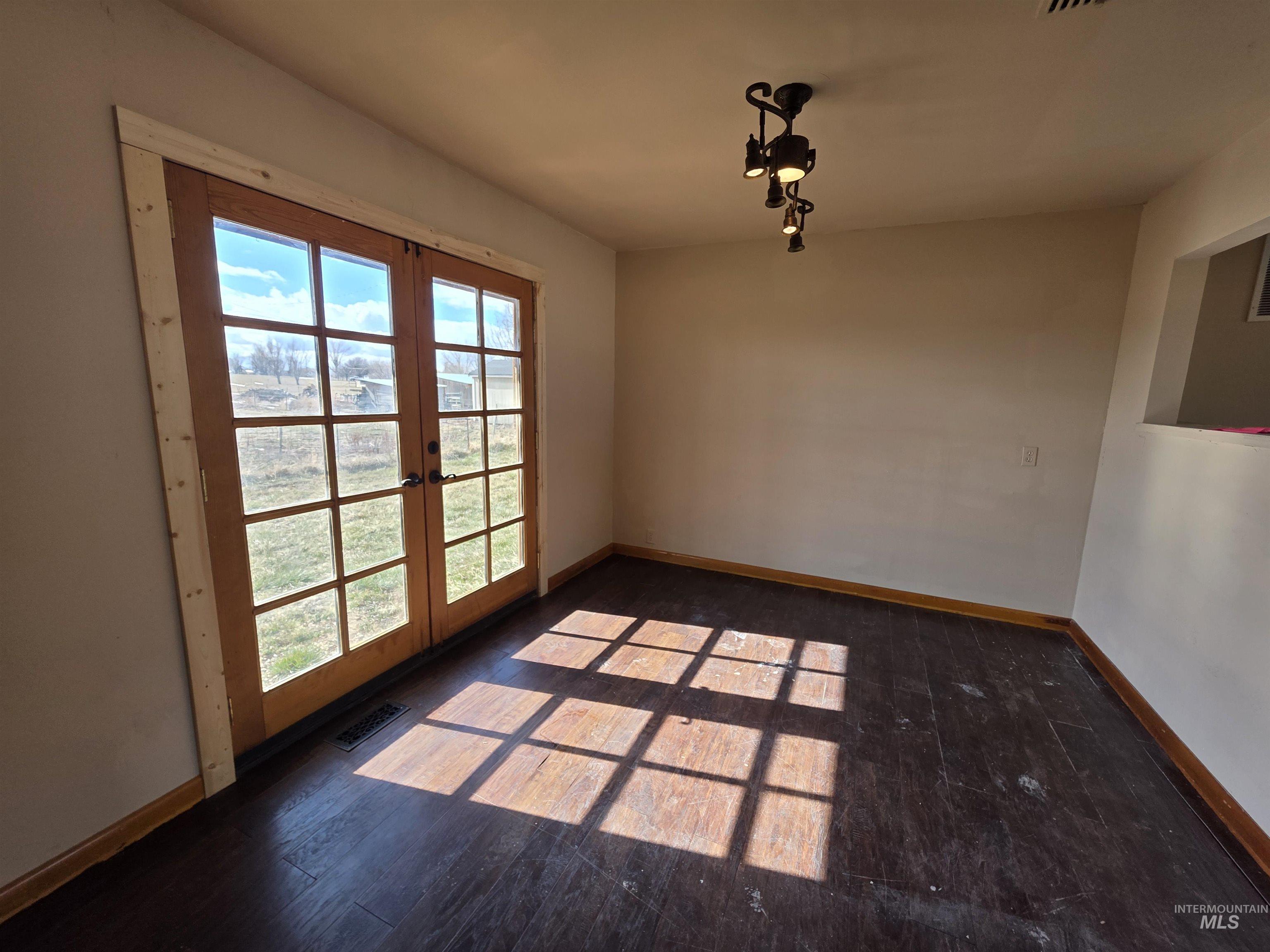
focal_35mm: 13
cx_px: 635
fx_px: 477
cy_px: 476
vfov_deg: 89.9
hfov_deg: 106.2
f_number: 1.9
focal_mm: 2.2
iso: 40
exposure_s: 1/249
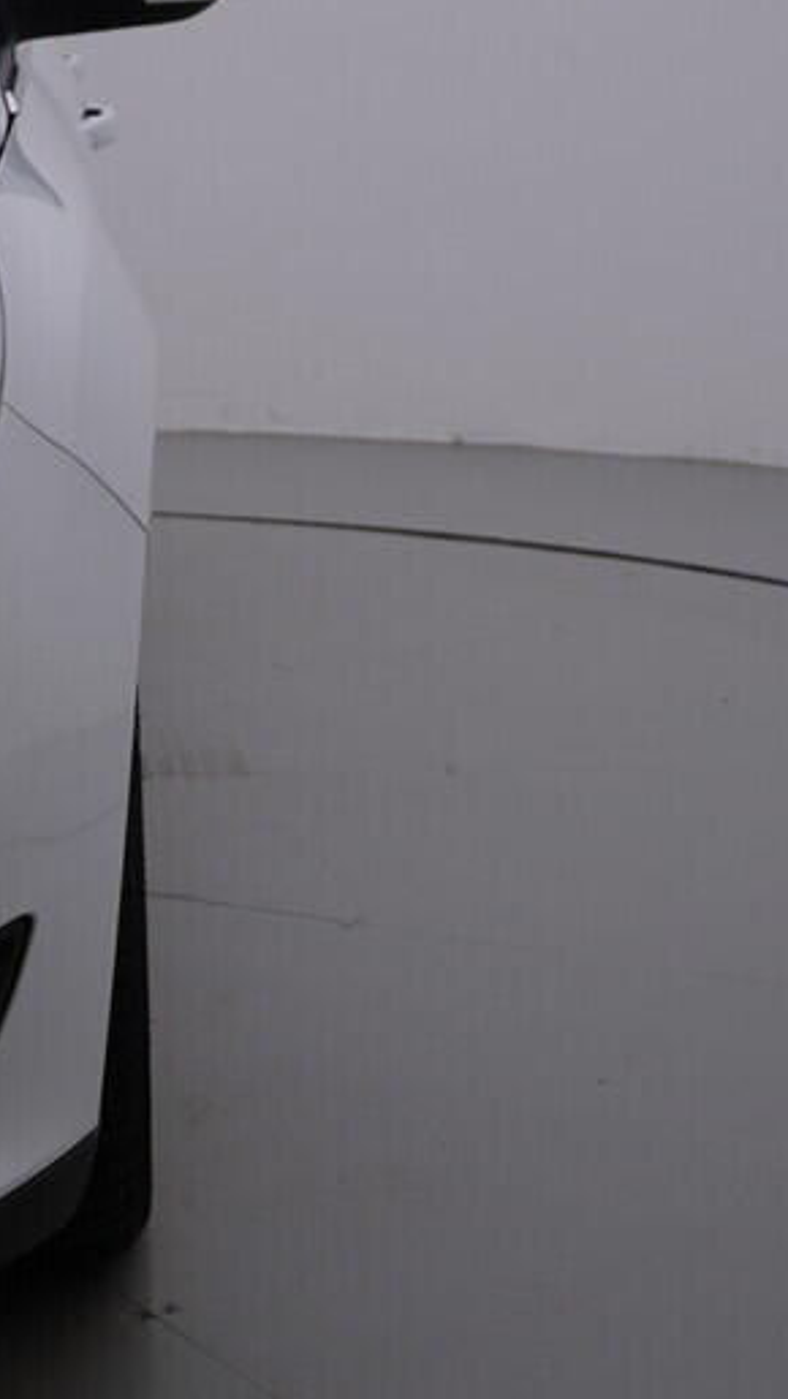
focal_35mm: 75
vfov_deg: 28.2
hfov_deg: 16.1
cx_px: 228
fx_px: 2784
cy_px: 656
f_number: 5.6
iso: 125
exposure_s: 1/160
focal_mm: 24
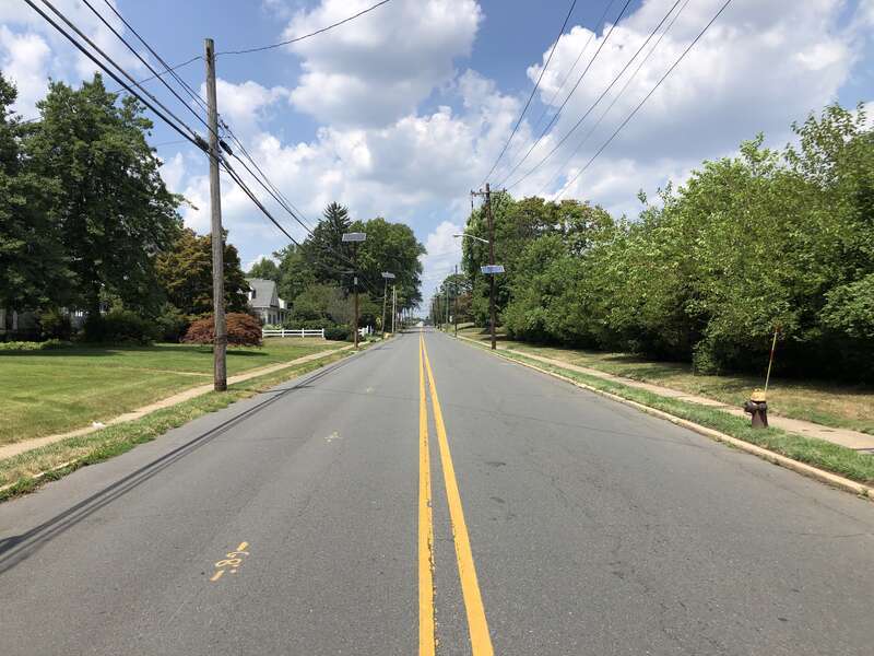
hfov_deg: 63.4
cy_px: 328
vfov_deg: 49.7
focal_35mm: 28
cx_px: 437
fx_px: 707
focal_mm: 4
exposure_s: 1/2288
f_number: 1.8
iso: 20
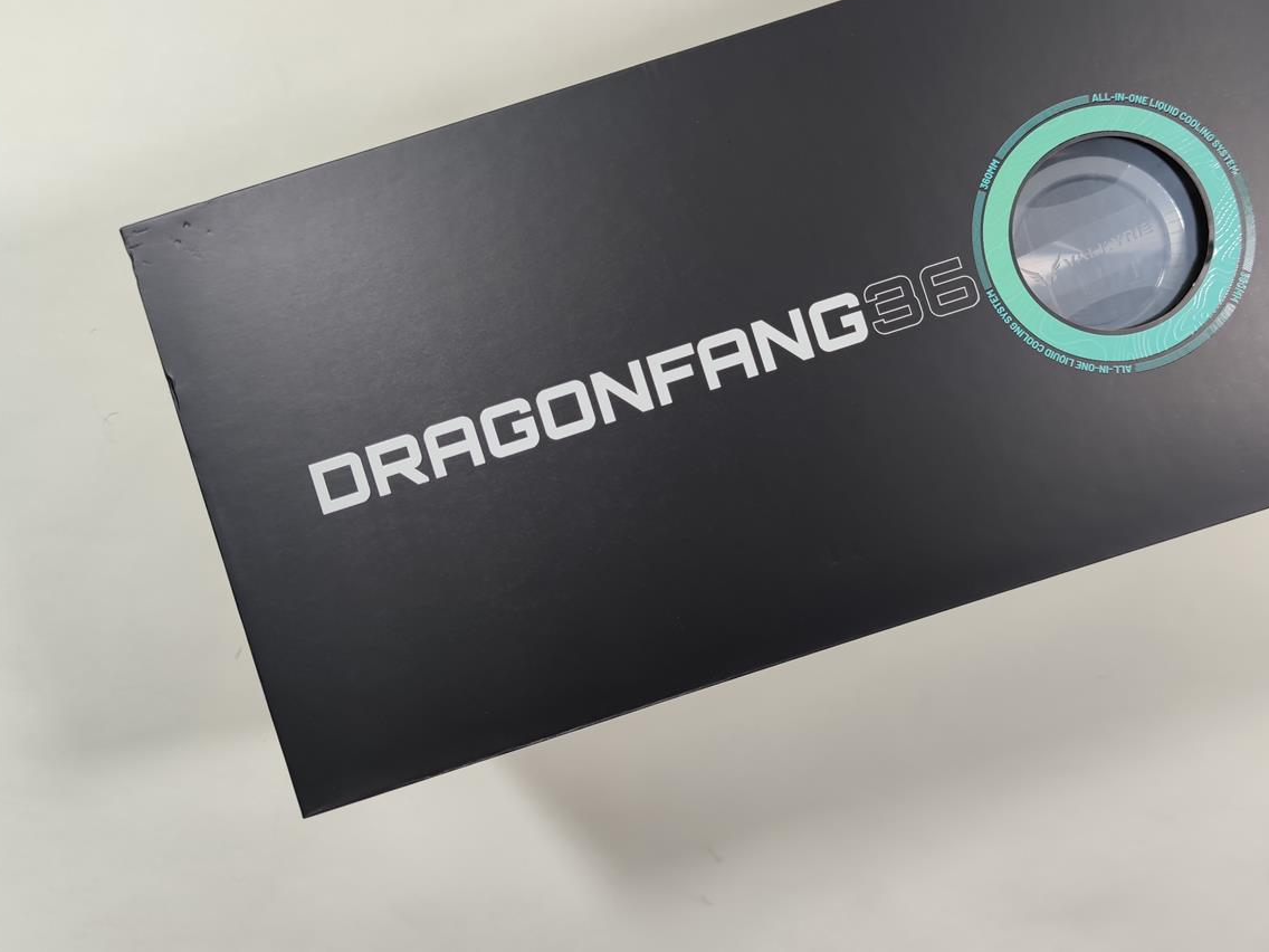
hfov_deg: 54.9
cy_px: 325
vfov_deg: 42.4
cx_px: 769
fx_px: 1210
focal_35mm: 33
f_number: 1.85
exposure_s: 1/100
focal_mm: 6.78
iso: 68
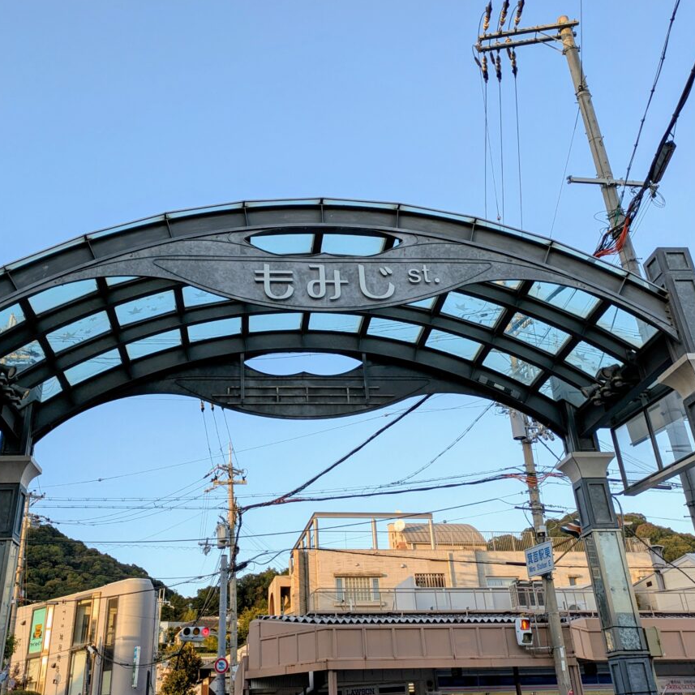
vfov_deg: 49.7
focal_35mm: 33
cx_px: 289
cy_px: 335
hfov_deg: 49.5
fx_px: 750
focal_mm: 5.43
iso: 39
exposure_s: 1/382
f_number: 1.89
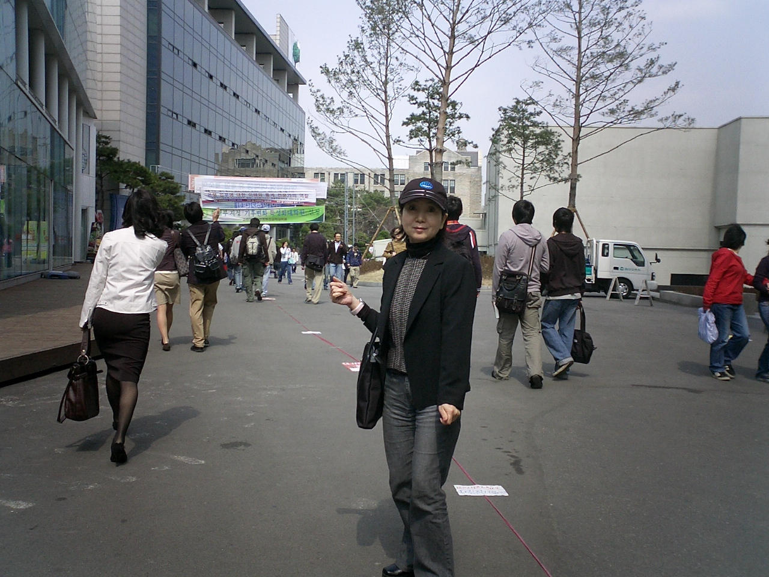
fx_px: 822
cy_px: 288
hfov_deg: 50.1
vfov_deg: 38.7
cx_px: 384
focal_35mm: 37
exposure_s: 1/800
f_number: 3.5
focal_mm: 5.6
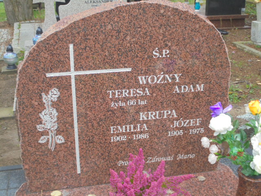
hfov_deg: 38.9
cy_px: 98
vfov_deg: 29.7
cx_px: 130
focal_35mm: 49
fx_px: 369
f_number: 4.8
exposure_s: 1/30
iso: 200
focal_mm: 8.9
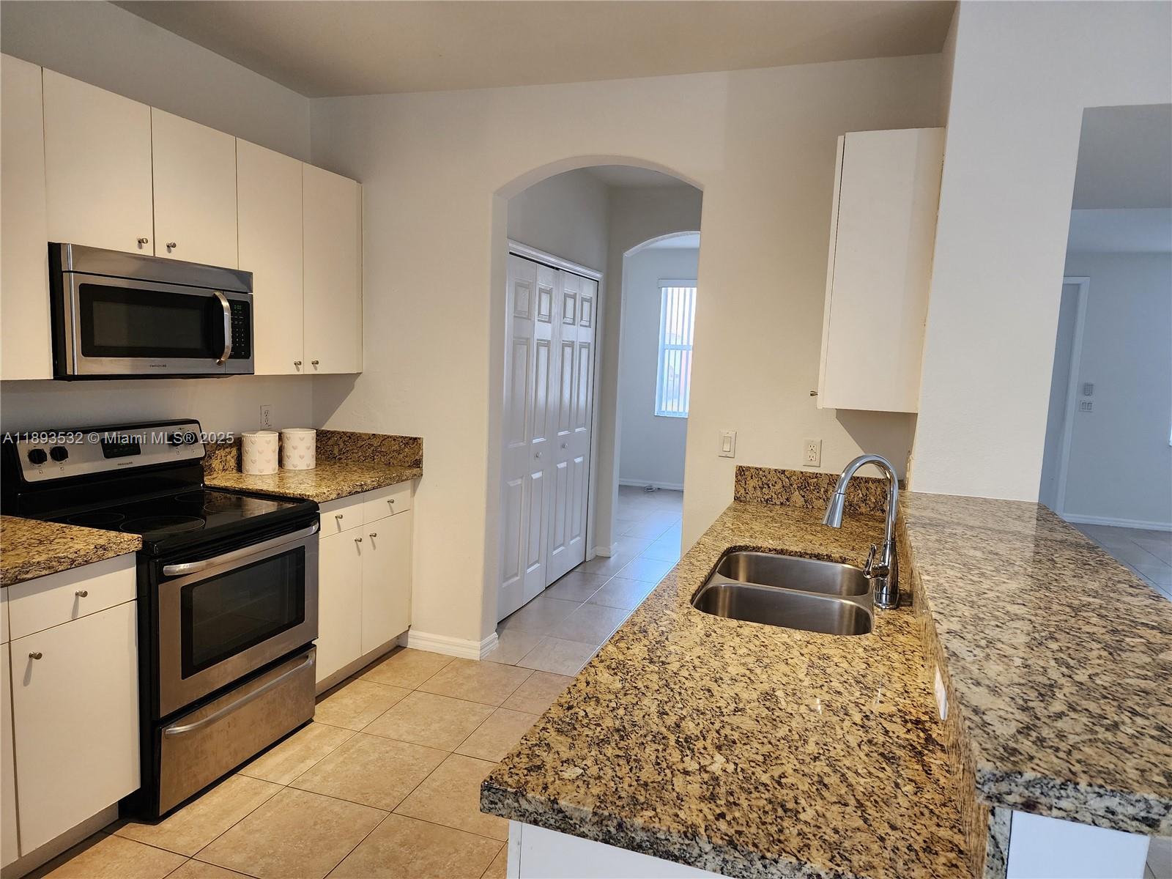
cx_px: 586
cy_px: 440
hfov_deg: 73.9
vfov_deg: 58.9
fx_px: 779
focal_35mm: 23
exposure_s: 1/120
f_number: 1.8
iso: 320
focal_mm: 6.4
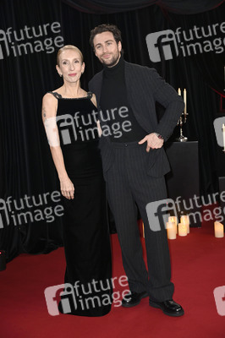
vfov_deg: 27.0
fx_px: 704
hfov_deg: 18.2
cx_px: 112
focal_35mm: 75
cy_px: 169
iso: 1250
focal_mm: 75
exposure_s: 1/250
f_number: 5.6
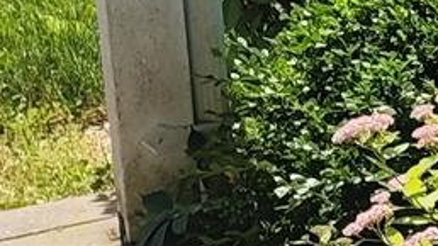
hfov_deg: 8.8
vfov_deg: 6.0
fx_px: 2311
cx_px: 1331
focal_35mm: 199
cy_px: -154
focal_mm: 6.4
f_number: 1.8
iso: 12
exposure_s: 1/641
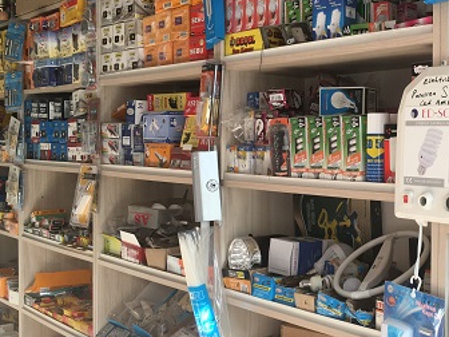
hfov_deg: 36.9
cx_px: 358
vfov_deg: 29.1
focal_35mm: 50
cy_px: 169
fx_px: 649
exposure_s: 1/100
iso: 40
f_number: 2.2
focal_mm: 4.15
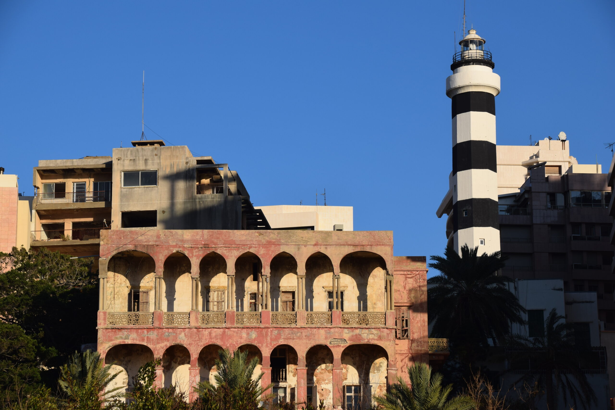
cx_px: 308
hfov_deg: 15.2
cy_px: 205
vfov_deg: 10.2
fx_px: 2306
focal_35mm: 135
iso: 200
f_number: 10
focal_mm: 90
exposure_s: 1/400
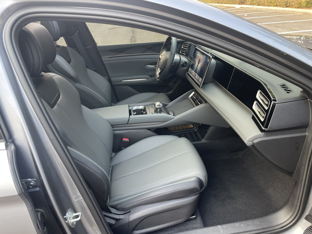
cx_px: 156
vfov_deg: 53.1
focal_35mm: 26
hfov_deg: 67.3
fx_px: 234
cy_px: 117
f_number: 1.6
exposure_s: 1/121
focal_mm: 4.2
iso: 125
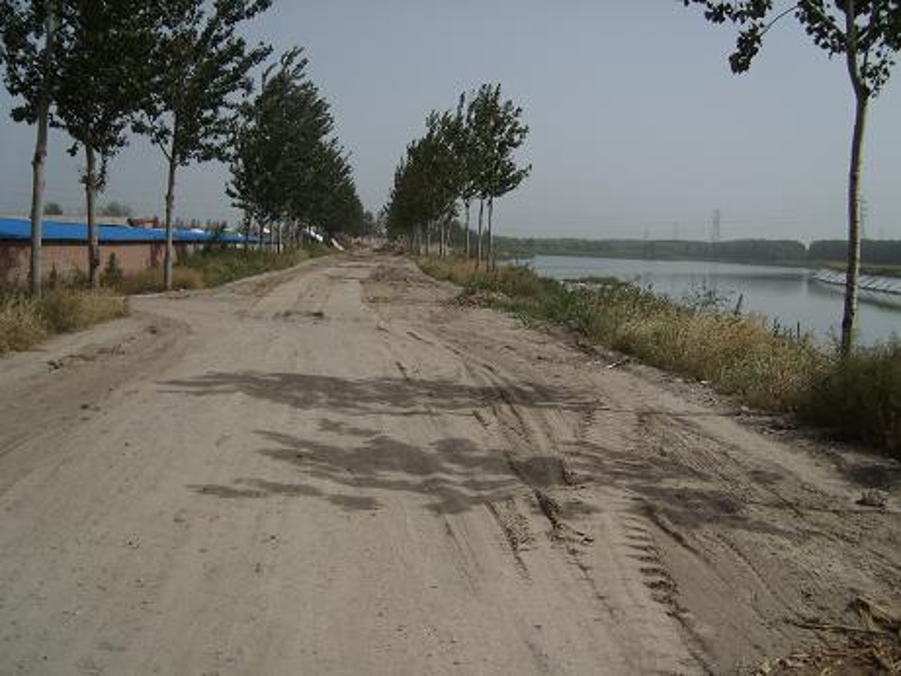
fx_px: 911
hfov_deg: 52.6
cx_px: 450
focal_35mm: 35
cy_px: 338
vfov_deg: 40.7
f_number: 7.1
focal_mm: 5.8
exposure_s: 1/738
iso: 50
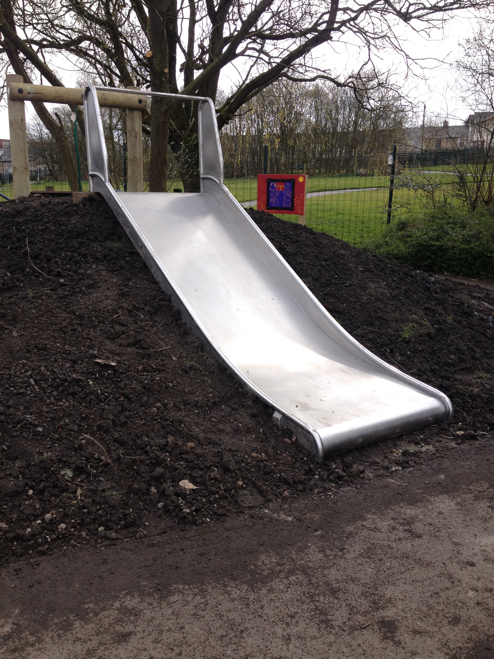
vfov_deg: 52.6
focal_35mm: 35
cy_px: 330
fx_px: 666
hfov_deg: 40.7
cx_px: 247
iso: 50
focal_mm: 4.28
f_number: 2.4
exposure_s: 1/600
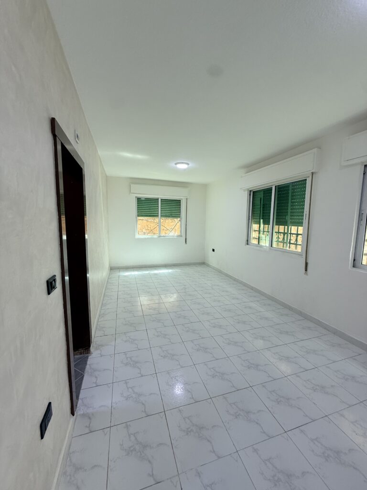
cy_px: 245
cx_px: 184
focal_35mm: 14
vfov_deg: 102.1
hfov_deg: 85.7
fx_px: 198
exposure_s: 1/99
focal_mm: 2.22
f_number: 2.2
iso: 50
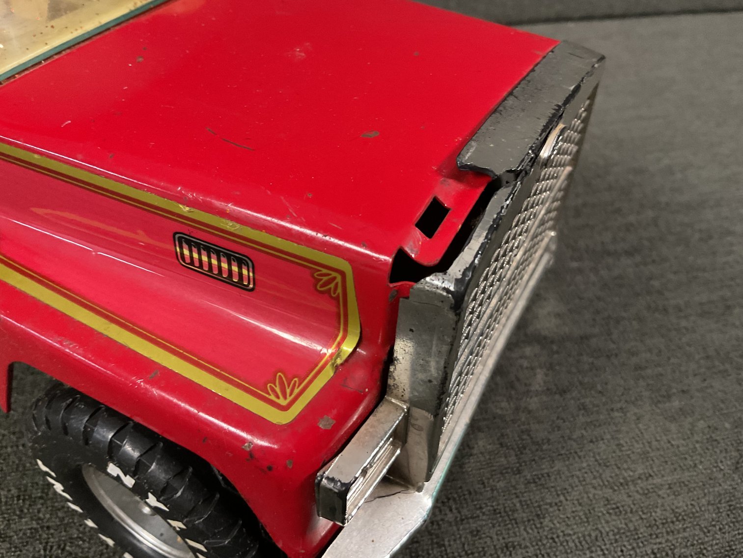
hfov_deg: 61.7
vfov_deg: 48.2
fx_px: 623
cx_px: 372
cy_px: 279
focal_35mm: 29
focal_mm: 3
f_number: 1.8
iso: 320
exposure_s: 1/33
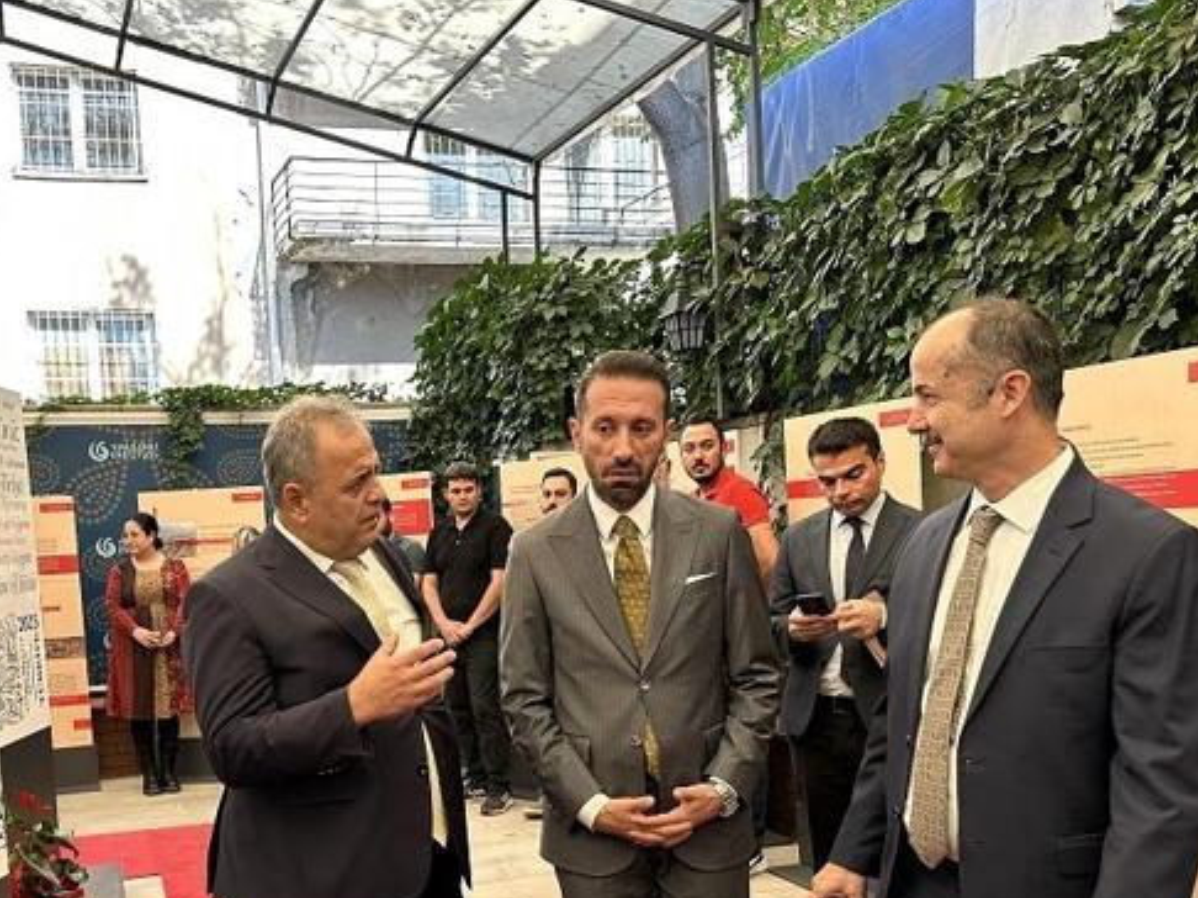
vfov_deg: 36.9
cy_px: 657
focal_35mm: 38
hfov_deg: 48.3
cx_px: 417
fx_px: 1314
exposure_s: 1/190
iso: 64
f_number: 1.78
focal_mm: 6.86
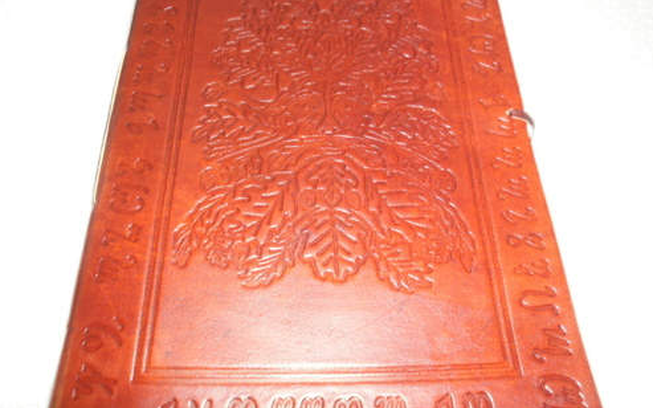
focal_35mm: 29
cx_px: 326
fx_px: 516
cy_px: 162
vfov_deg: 42.9
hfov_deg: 64.6
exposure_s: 1/6
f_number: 3.5
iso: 80
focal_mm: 4.9
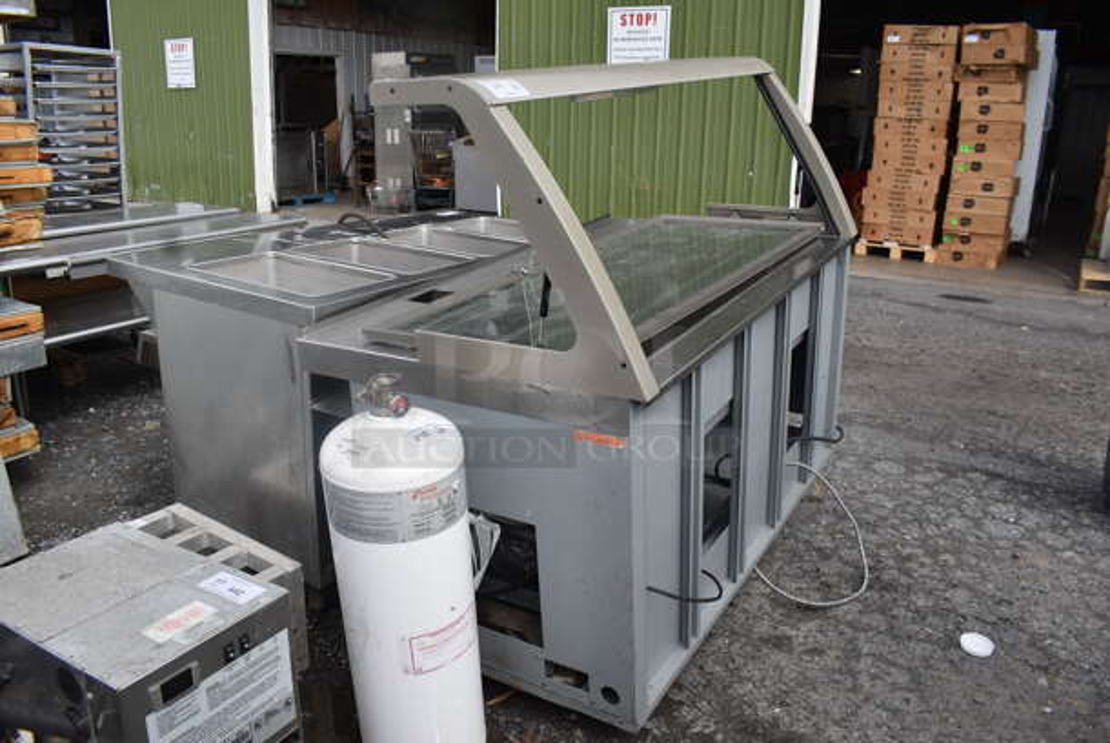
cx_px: 555
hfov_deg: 67.3
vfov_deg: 48.0
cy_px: 372
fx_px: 833
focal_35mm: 27
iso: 200
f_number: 7.1
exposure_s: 1/320
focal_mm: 18
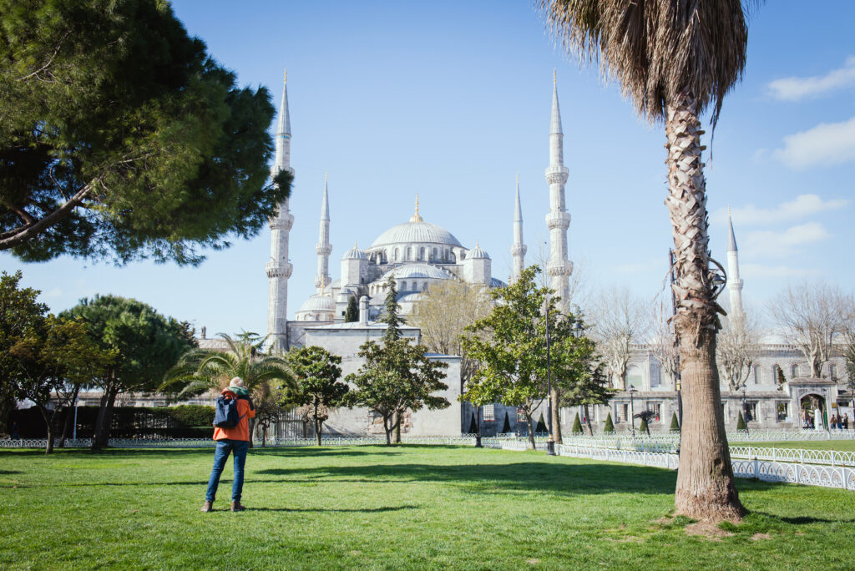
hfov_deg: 58.7
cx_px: 428
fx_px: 760
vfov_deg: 41.2
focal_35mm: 32
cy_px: 286
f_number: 6.3
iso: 500
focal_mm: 32
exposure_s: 1/800
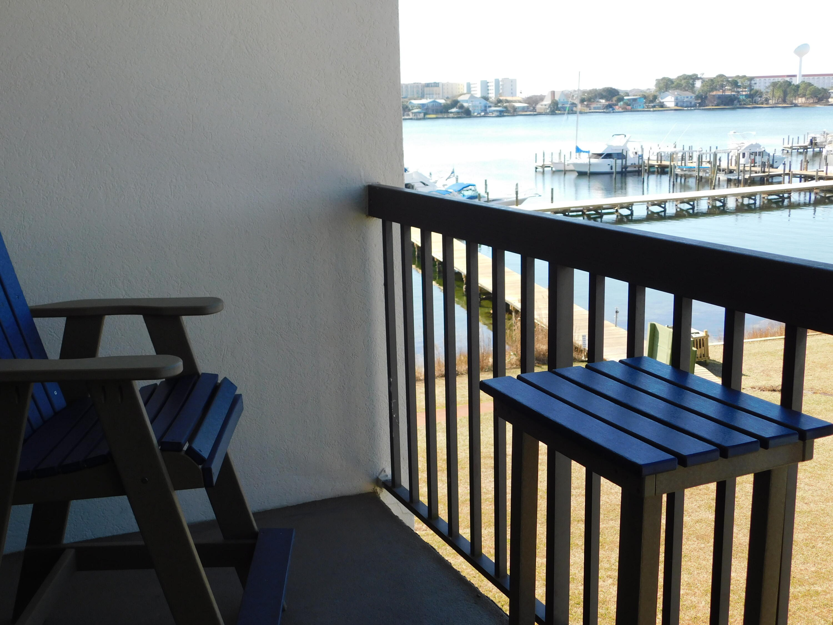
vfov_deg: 36.0
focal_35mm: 40
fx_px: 963
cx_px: 416
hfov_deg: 46.8
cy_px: 312
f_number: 3.6
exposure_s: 1/400
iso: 125
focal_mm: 7.1
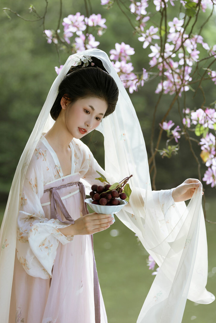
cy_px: 156
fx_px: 900
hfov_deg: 13.7
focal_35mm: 100
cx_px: 108
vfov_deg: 20.4
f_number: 2.8
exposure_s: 1/320
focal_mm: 95
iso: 100
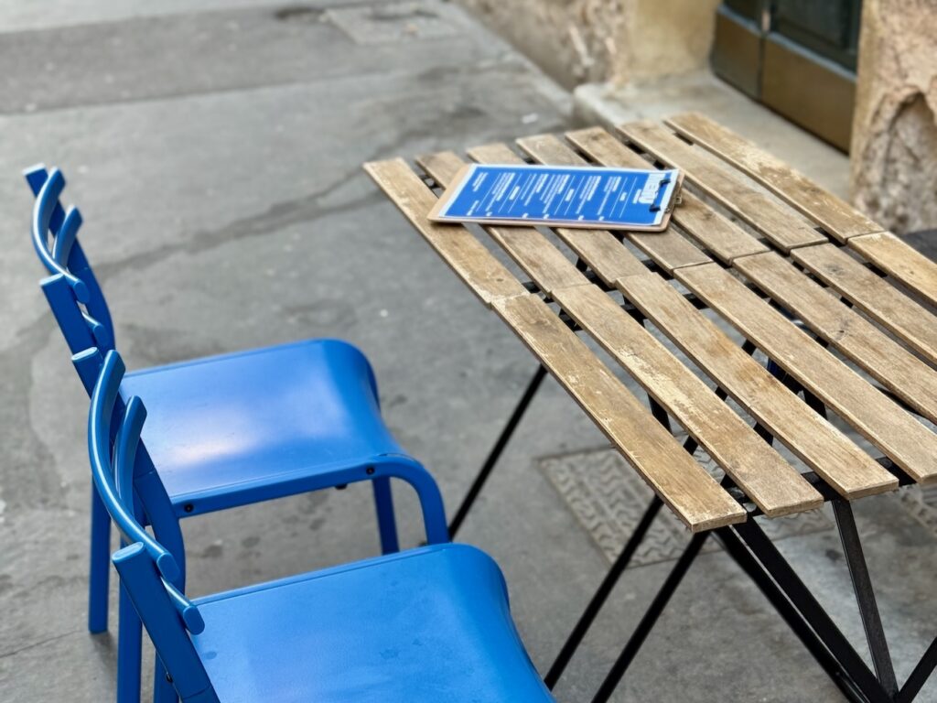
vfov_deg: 30.3
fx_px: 1299
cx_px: 468
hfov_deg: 39.7
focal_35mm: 48
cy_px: 352
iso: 80
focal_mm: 6.76
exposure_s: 1/121
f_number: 1.78
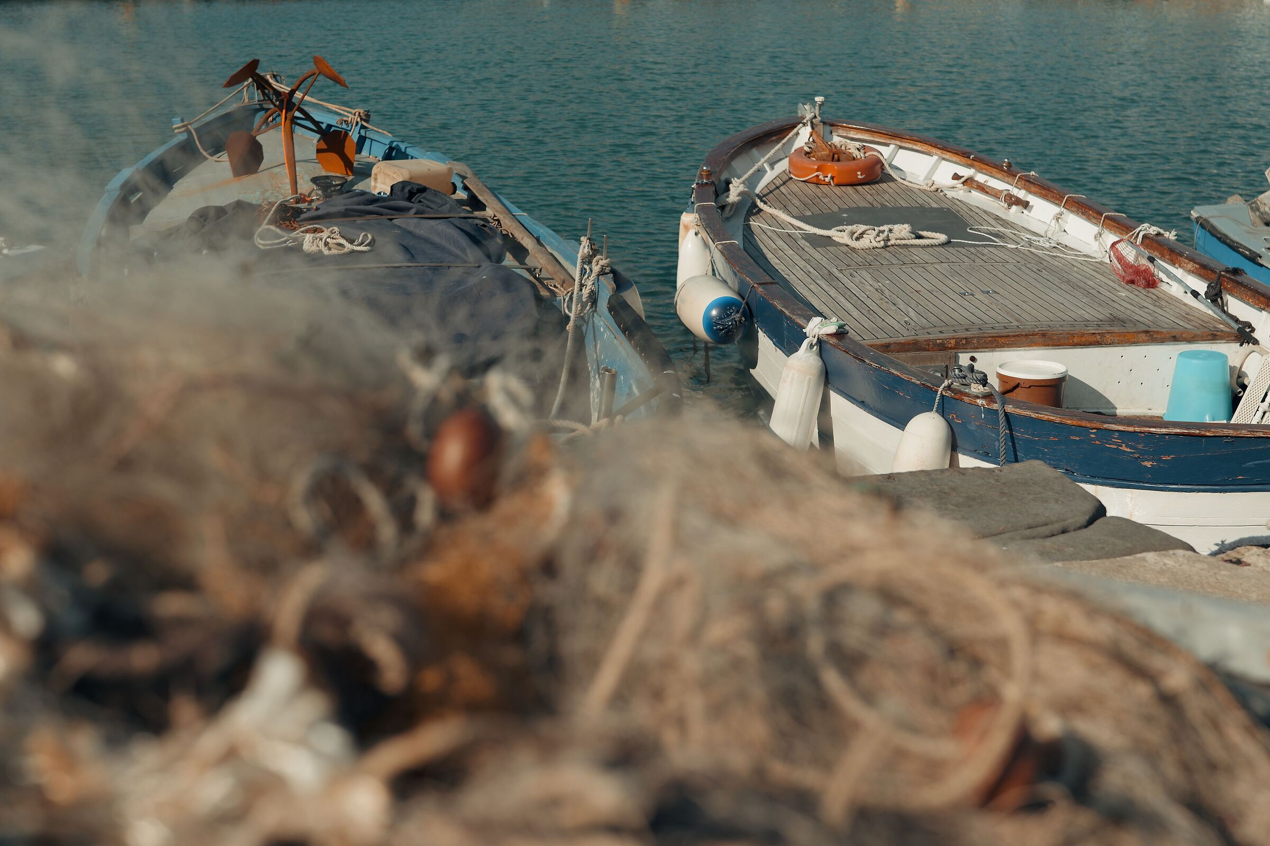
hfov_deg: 39.6
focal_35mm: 50
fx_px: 1764
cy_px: 423
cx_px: 635
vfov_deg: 27.0
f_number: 5
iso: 200
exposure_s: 1/1600
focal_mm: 50
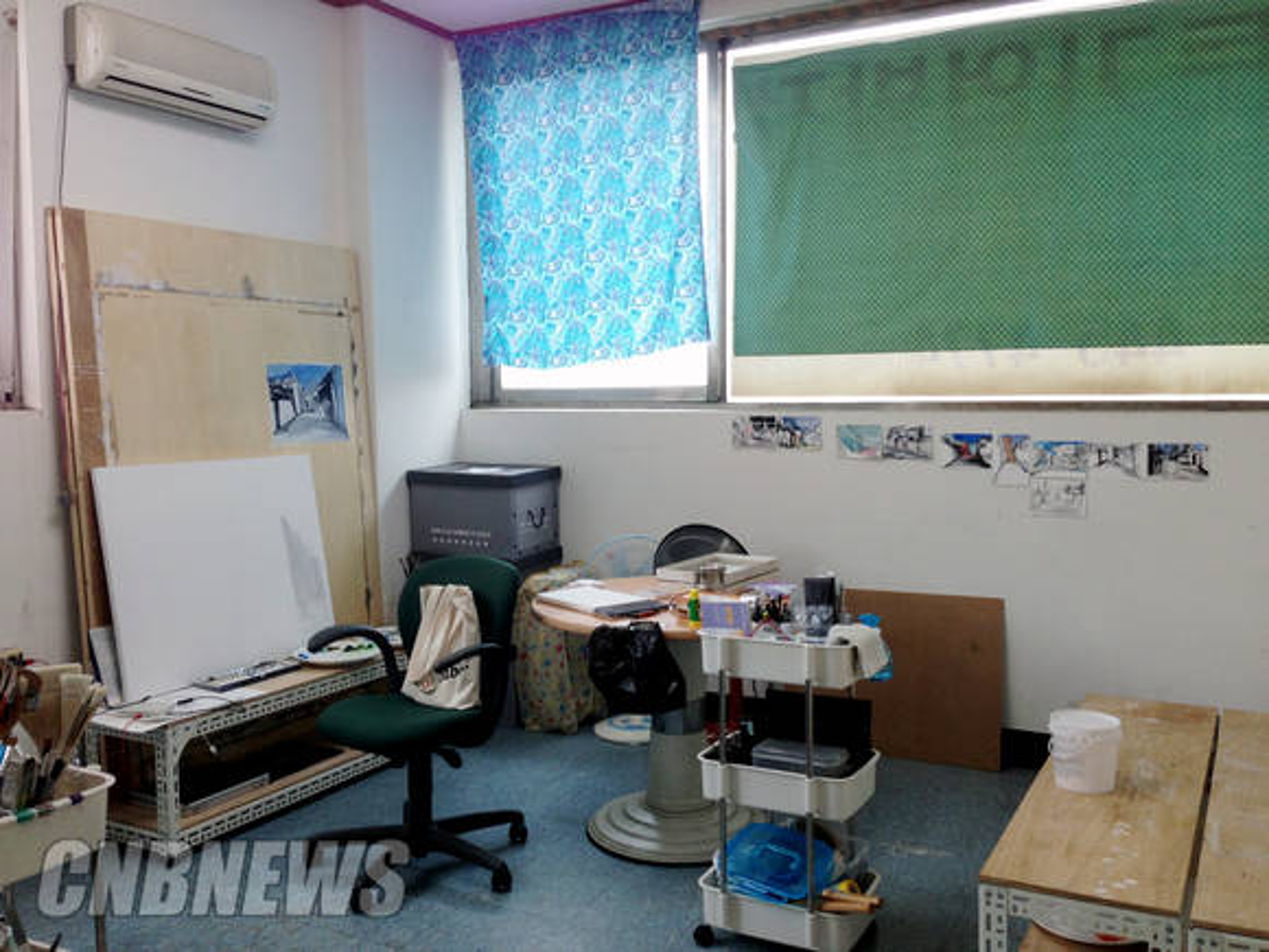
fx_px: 1210
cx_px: 634
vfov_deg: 42.9
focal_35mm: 33
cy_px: 476
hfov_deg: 55.4
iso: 50
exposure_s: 1/60
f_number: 2.4
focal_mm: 4.12
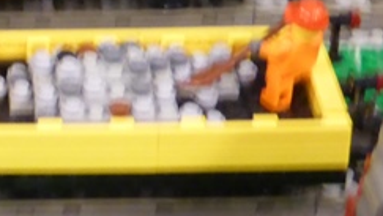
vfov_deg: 5.9
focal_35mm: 202
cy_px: -213
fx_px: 2053
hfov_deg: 10.3
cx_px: -181
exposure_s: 1/6
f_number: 4.1
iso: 400
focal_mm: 7.9
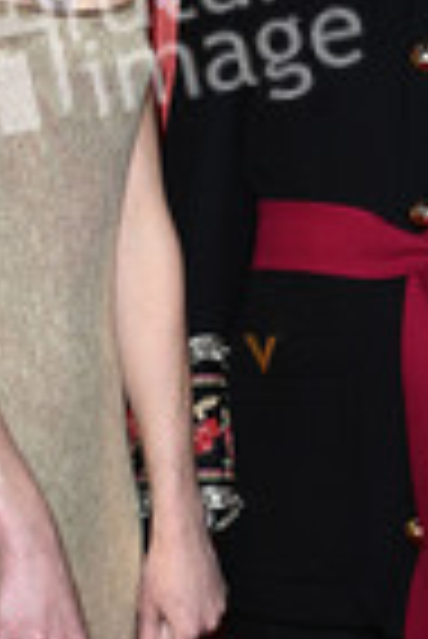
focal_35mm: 191
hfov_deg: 7.2
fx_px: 3398
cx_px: 261
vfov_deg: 10.8
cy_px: 266
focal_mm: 68
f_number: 5.6
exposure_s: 1/250
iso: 1000
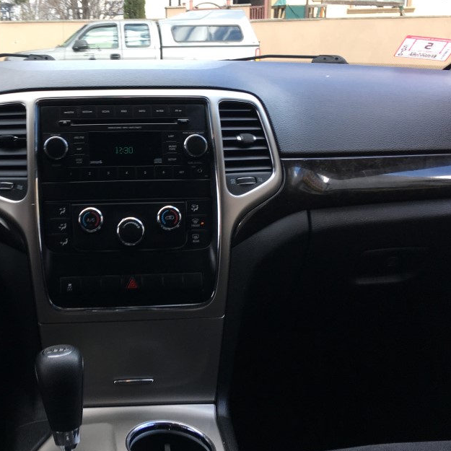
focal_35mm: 42
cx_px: 118
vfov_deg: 40.0
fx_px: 619
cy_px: 200
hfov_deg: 39.1
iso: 32
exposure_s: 1/120
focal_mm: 4.15
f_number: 2.2
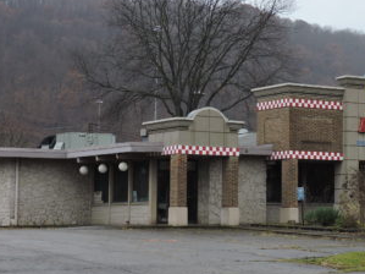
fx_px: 1107
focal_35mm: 105
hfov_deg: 18.4
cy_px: 115
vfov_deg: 14.1
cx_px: 334
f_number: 3.5
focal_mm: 8.4
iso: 100
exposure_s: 1/80
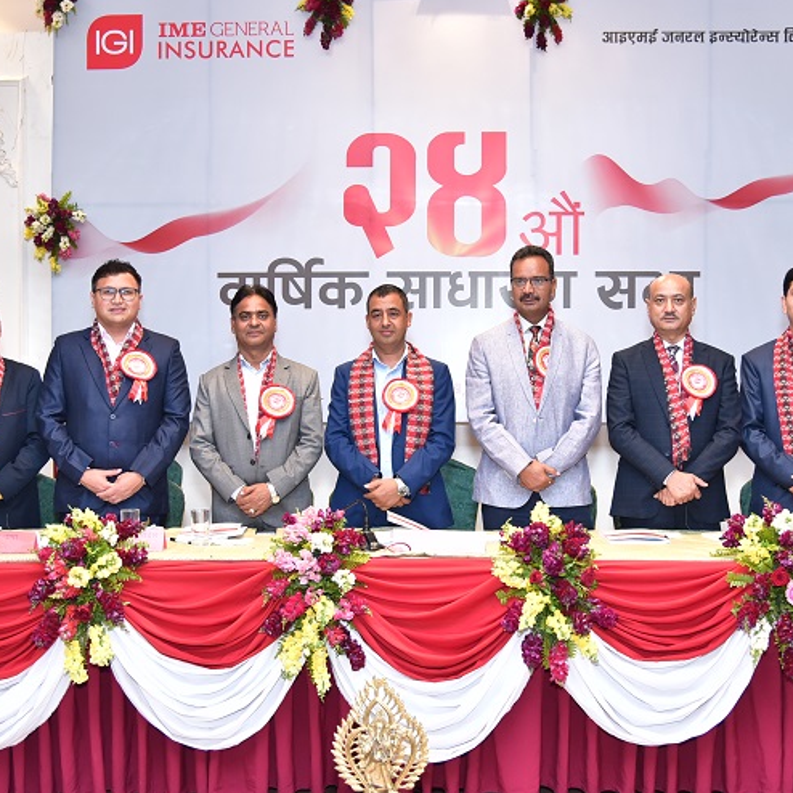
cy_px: 396
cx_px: 425
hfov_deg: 34.7
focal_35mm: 49
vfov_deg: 34.7
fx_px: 1270
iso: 2000
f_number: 4
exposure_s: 1/125
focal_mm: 38
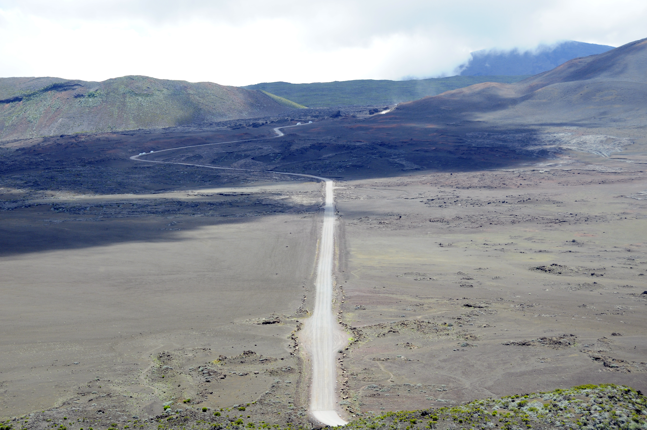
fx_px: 1239
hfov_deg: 29.3
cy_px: 215
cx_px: 324
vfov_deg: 19.7
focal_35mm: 69
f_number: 5.6
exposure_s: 1/640
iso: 400
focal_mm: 46
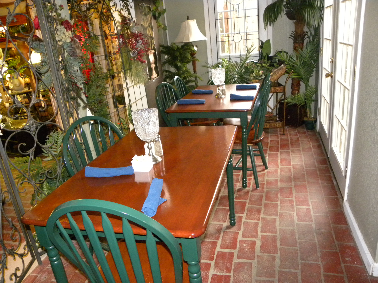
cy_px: 142
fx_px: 317
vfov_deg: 48.2
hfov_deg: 61.7
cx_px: 189
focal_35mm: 29
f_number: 2.8
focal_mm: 5.2
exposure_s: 1/30
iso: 400
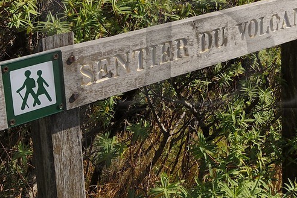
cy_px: 10
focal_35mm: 78
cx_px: 289
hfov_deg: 24.9
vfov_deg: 17.2
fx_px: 643
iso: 200
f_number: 13
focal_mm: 24
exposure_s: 1/200
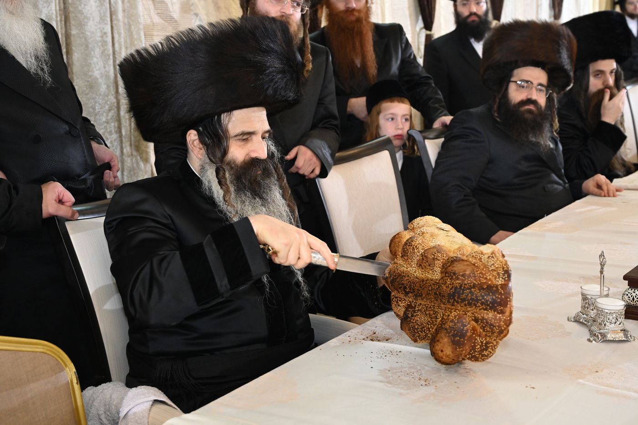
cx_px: 319
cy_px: 212
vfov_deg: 28.6
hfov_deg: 41.9
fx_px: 833
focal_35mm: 47
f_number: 5.6
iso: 2500
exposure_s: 1/200
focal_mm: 47
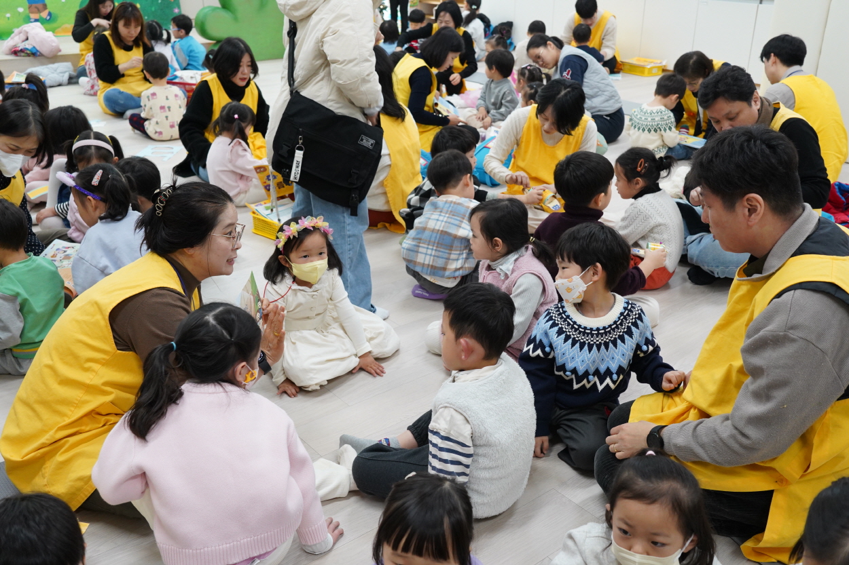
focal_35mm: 35
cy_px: 282
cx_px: 424
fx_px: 825
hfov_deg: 54.4
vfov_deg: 37.8
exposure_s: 1/100
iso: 2500
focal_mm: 35
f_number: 5.6
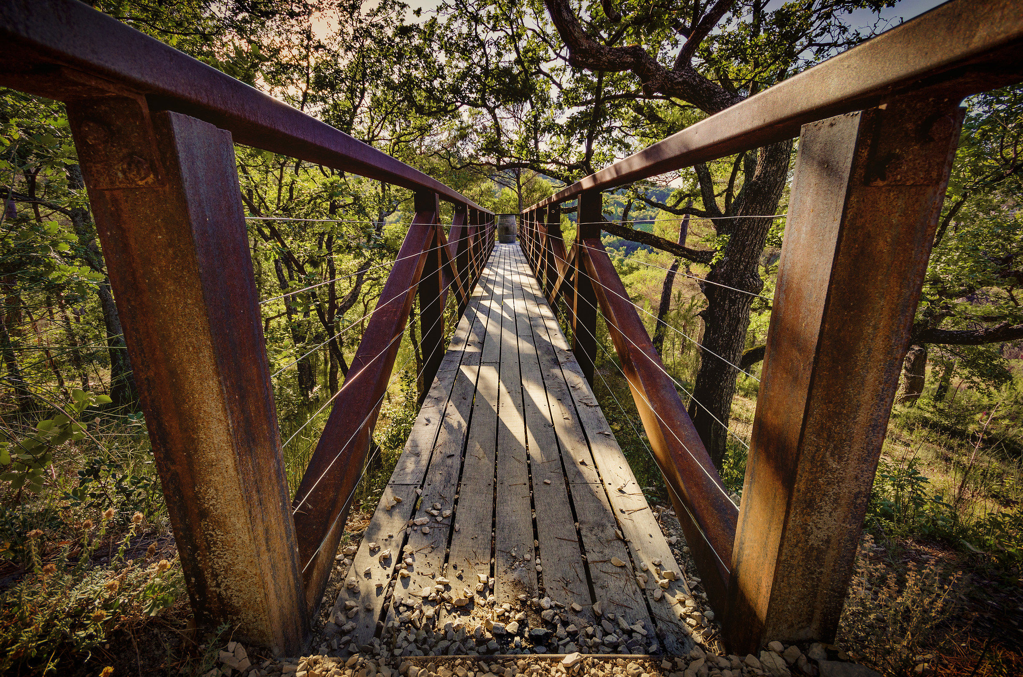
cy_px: 338
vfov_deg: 77.1
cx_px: 512
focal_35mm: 15
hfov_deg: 100.5
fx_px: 425
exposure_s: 1/100
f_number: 9
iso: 100
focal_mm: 10
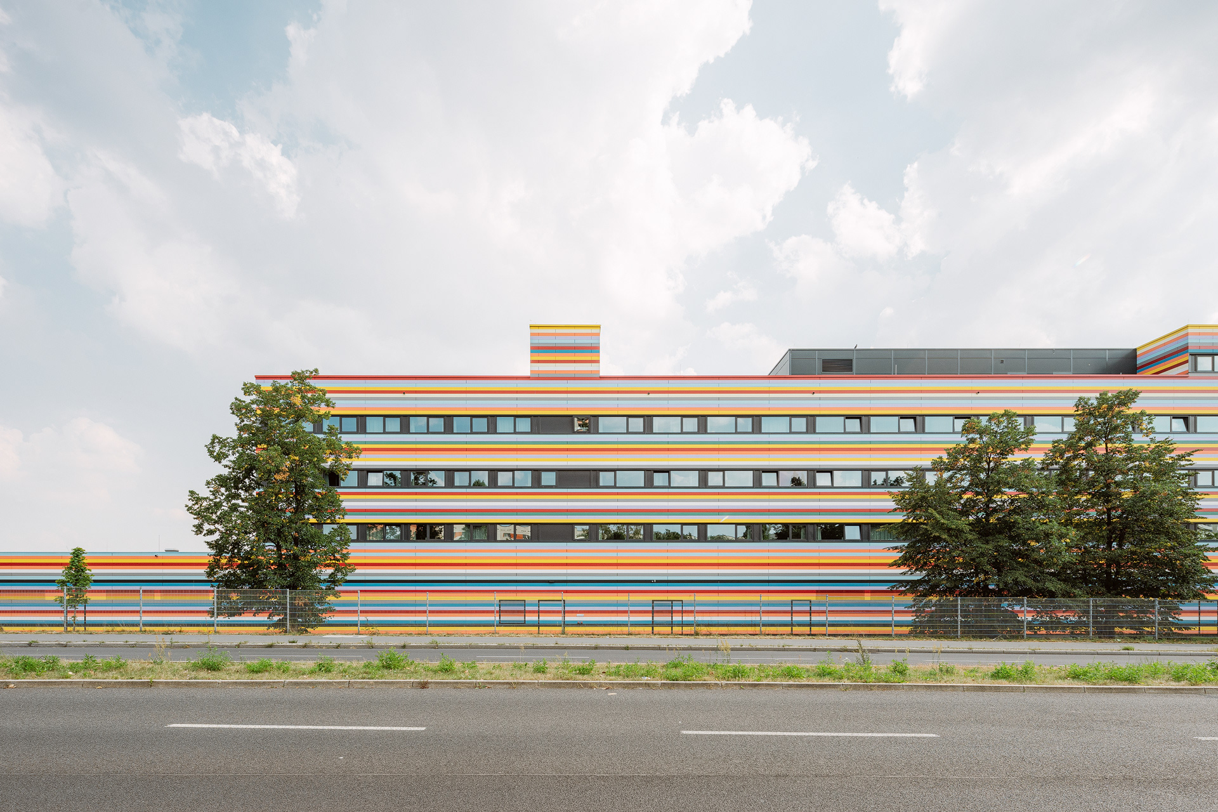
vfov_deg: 70.4
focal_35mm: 17
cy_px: 406
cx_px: 609
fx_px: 575
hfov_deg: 93.3
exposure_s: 1/250
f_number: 8
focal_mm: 17
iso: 100
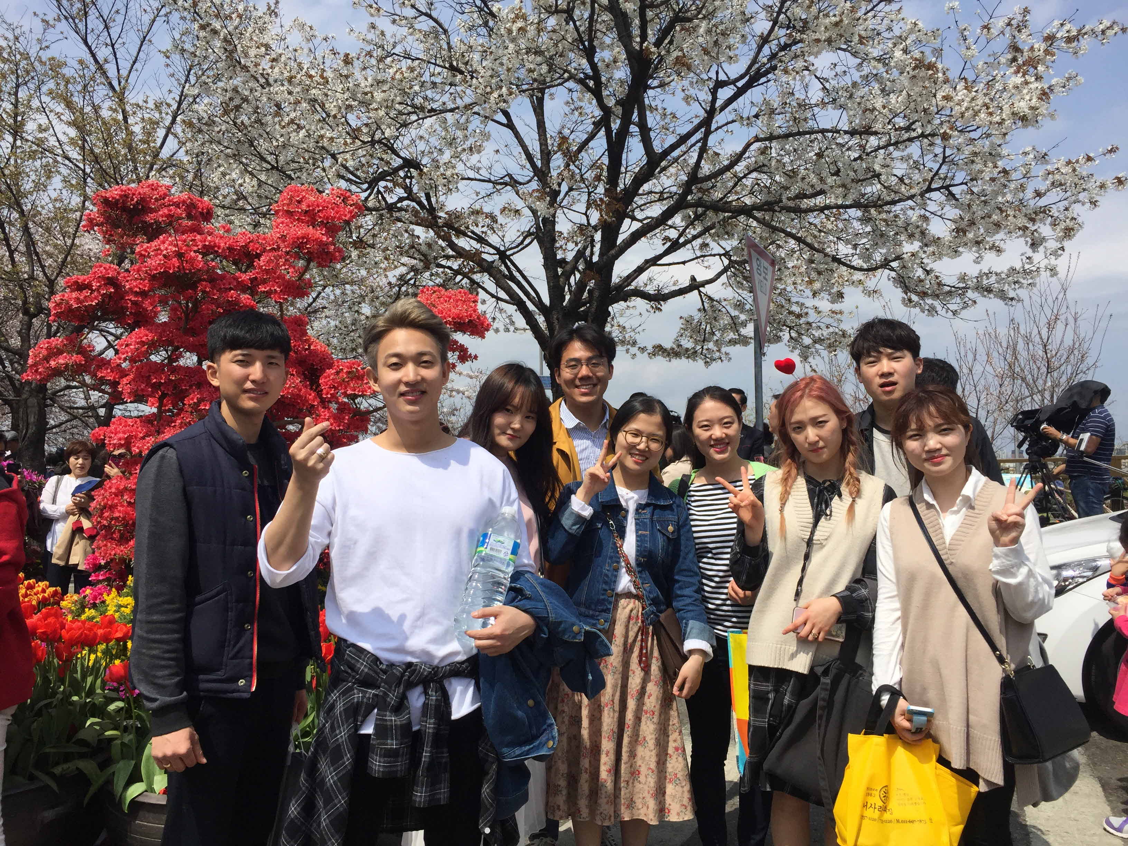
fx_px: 945
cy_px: 423
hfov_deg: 61.7
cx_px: 564
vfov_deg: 48.2
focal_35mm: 29
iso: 32
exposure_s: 1/3968
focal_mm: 4.15
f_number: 2.2
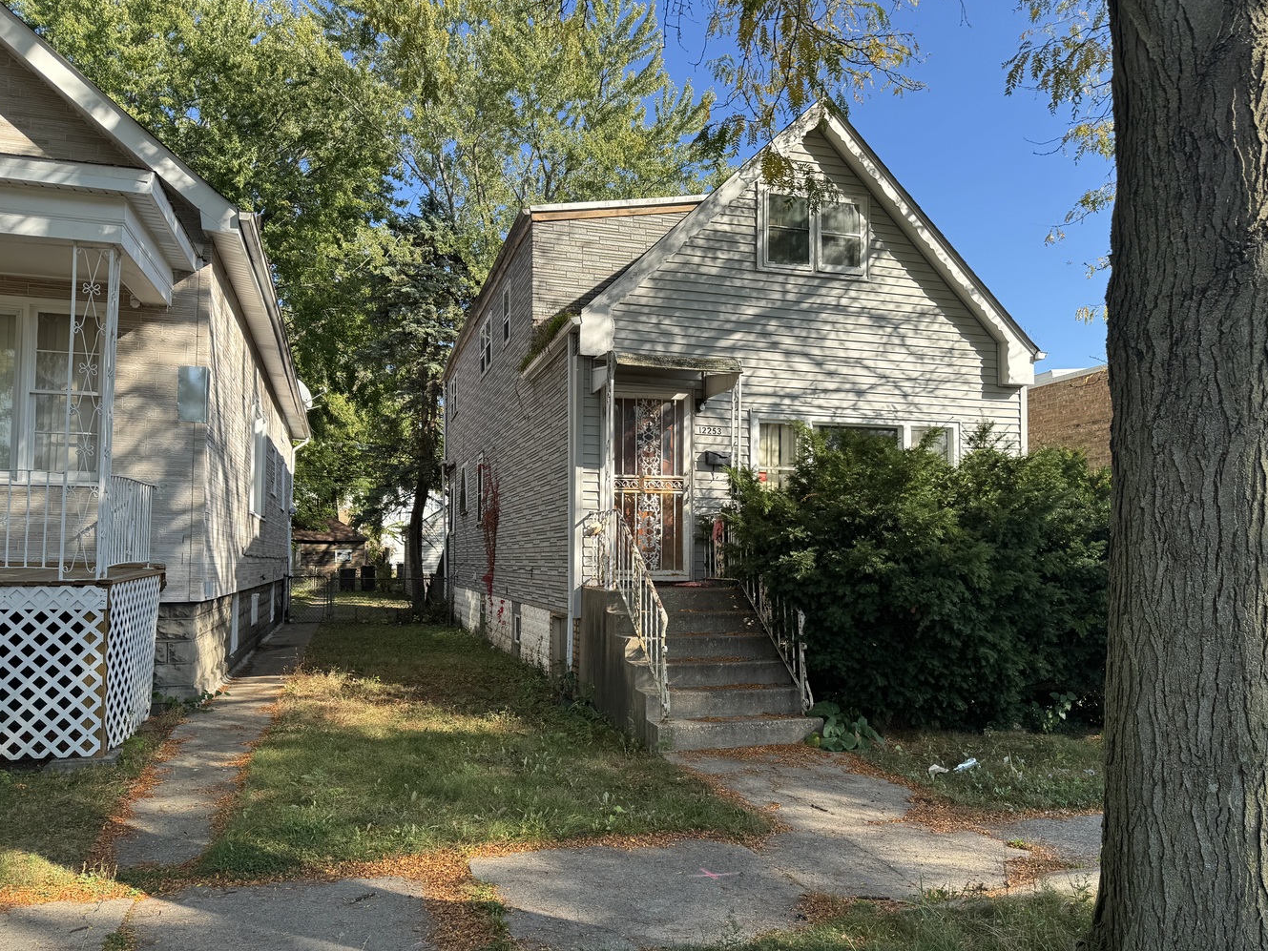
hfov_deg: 67.3
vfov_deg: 53.0
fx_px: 952
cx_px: 648
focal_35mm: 26
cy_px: 505
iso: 80
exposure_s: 1/1238
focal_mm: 6.76
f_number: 1.78
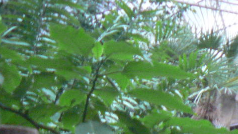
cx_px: 360
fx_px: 826
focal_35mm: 131
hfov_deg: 15.1
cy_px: 286
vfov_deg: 8.6
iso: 200
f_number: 2.8
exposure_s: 1/20
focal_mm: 6
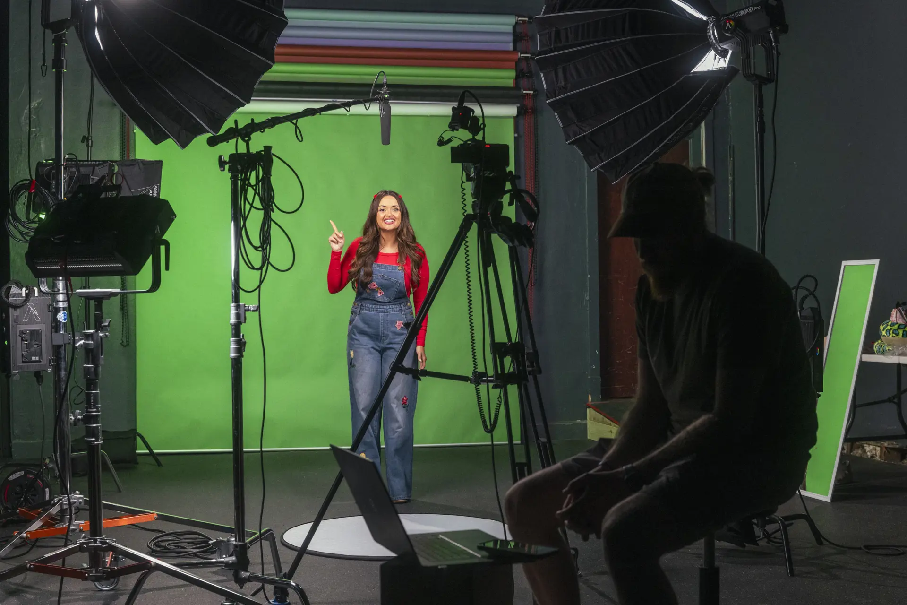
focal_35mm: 48
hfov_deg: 41.1
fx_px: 1209
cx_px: 454
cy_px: 302
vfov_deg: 28.1
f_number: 5
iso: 3200
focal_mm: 48
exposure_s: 1/250
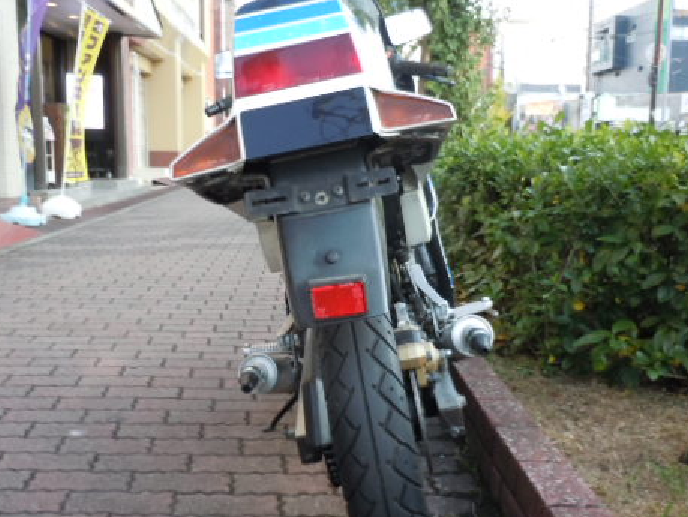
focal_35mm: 39
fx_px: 776
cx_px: 325
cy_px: 286
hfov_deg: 47.8
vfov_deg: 36.8
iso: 250
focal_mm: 5
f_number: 3.7
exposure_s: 1/60
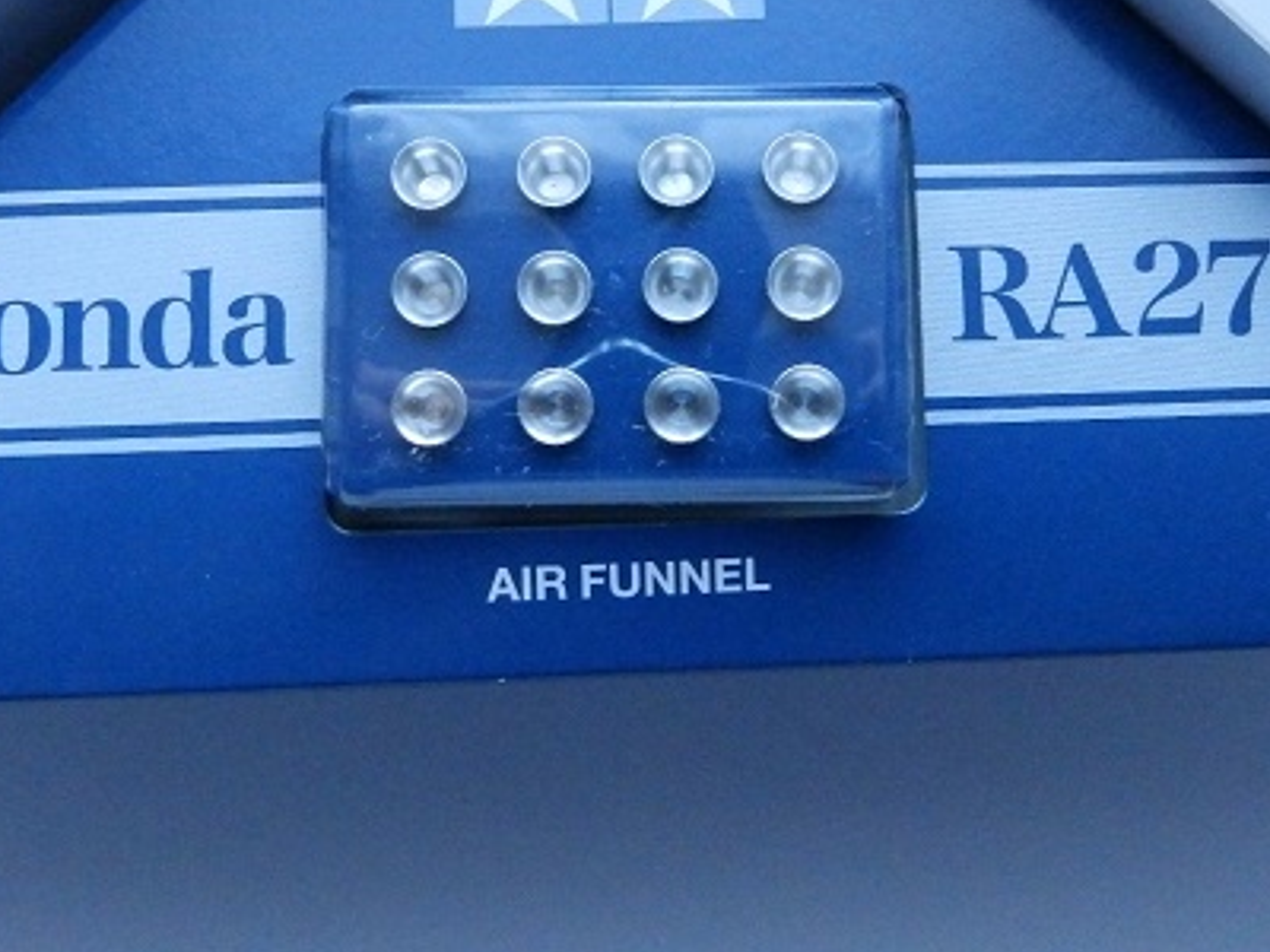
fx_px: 1761
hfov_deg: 39.6
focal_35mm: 48
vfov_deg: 30.1
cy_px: 349
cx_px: 705
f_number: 3.7
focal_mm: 5.7
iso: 1600
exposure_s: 1/50
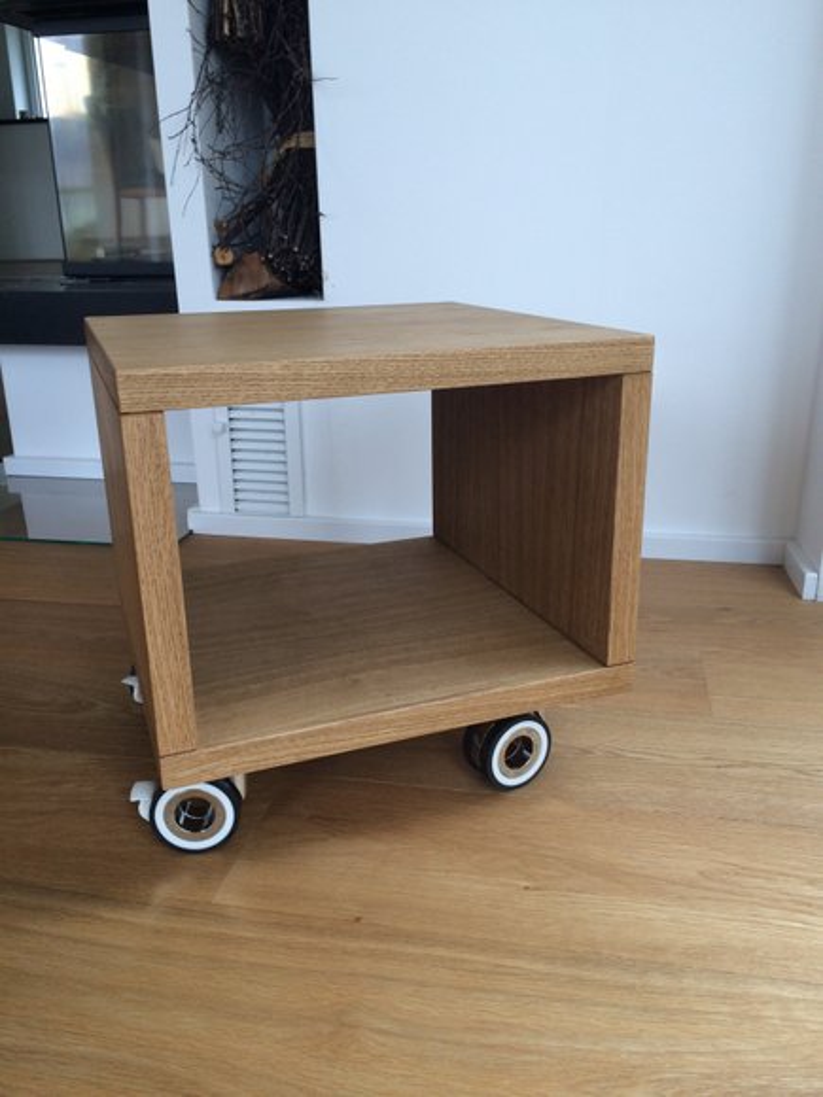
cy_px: 548
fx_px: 919
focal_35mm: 29
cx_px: 412
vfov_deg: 61.7
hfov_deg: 48.2
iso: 64
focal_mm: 4.15
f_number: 2.2
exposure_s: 1/100
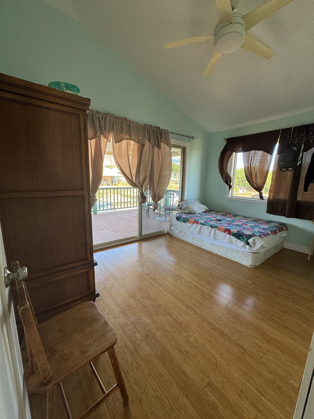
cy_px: 210
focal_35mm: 14
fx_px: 169
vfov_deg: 102.1
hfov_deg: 85.7
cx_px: 157
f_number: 2.2
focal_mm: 2.22
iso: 100
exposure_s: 1/99
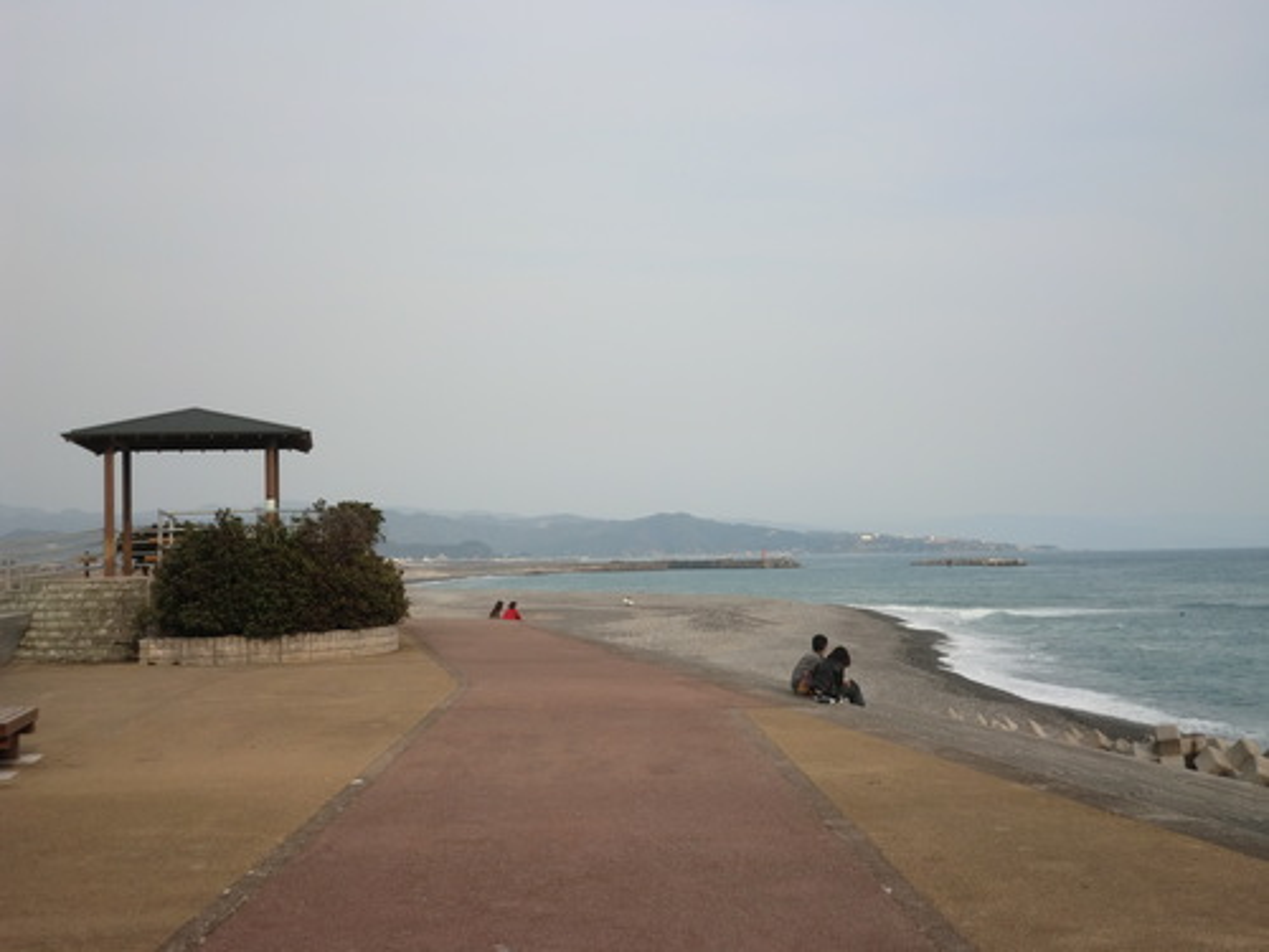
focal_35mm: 47
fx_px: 1723
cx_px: 634
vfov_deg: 30.9
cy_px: 476
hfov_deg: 40.4
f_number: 3.4
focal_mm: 8.46
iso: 50
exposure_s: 1/800
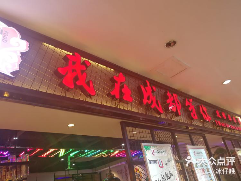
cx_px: 120
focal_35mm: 27
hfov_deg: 65.3
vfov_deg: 51.4
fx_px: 188
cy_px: 90
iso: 125
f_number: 2.2
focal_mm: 3.95
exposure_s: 1/50
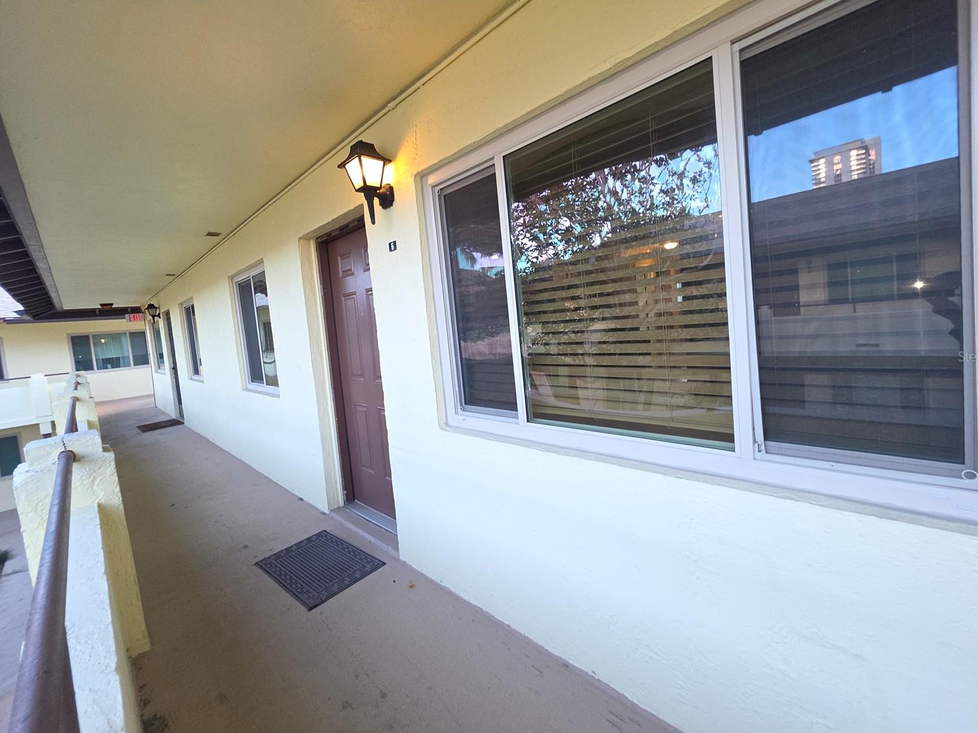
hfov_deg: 102.1
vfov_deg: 85.6
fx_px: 395
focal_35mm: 14
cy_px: 356
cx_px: 494
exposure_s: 1/60
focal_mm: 2.2
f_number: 1.9
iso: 64
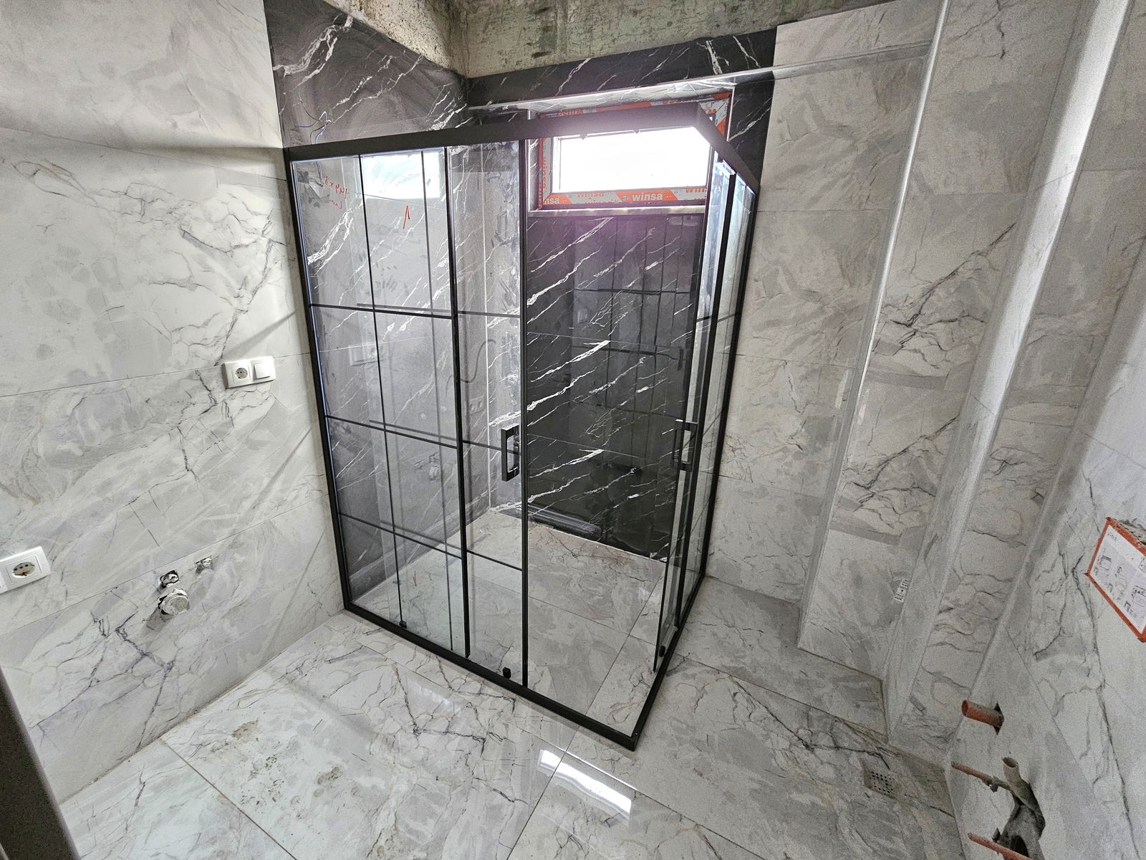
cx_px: 573
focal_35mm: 13
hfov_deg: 106.2
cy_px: 430
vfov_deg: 89.9
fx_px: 430
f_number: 2.2
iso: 640
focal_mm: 2.2
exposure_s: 1/33.4
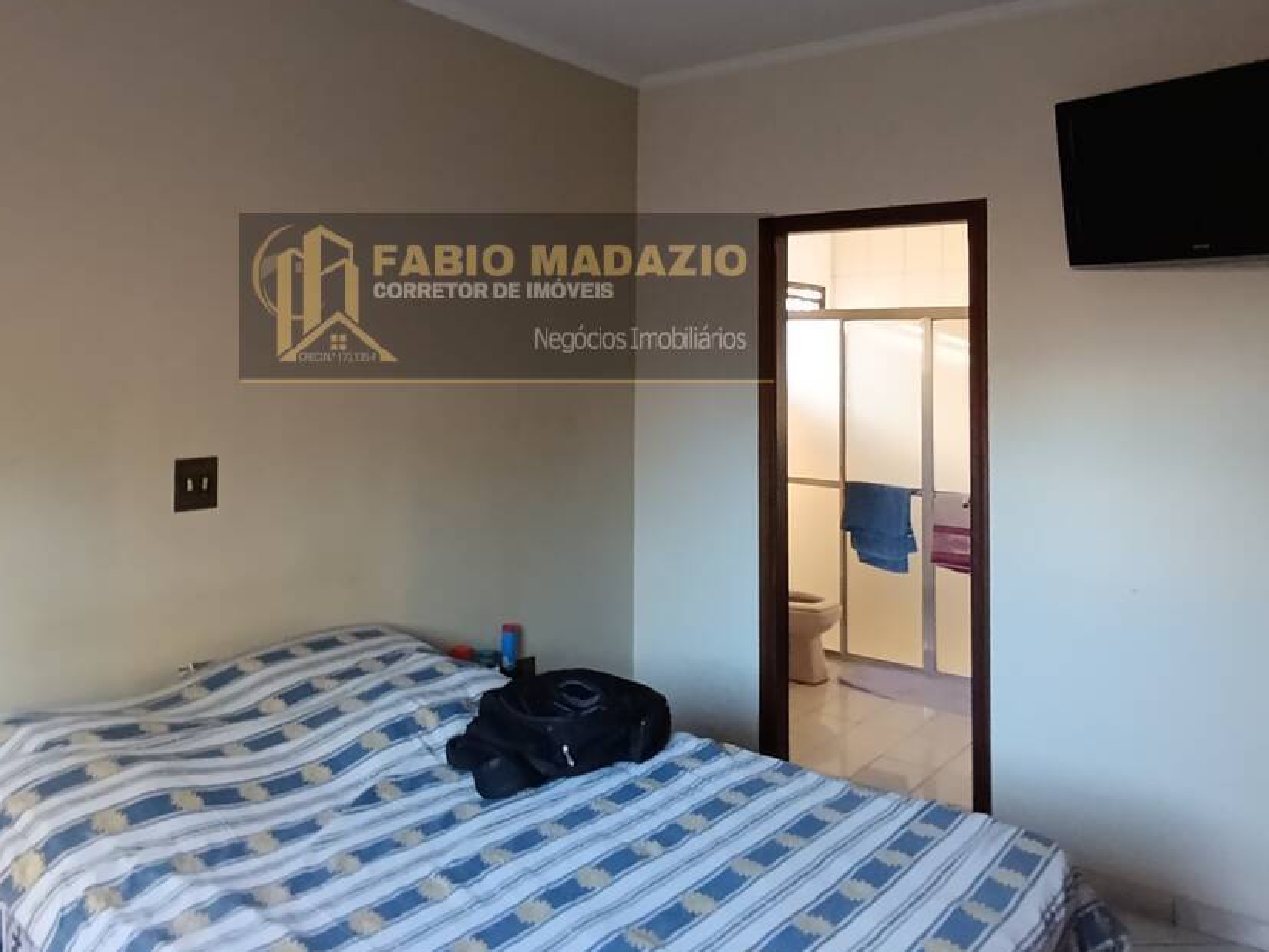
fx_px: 1026
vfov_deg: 48.7
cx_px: 504
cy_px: 299
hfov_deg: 62.9
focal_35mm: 28
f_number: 2.2
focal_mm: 1.65
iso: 800
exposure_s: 1/30
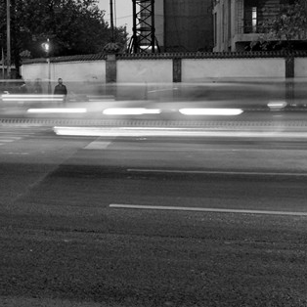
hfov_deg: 25.1
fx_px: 652
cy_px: 114
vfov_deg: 26.4
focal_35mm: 65
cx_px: -9
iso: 450
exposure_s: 1.3
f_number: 8
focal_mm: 20
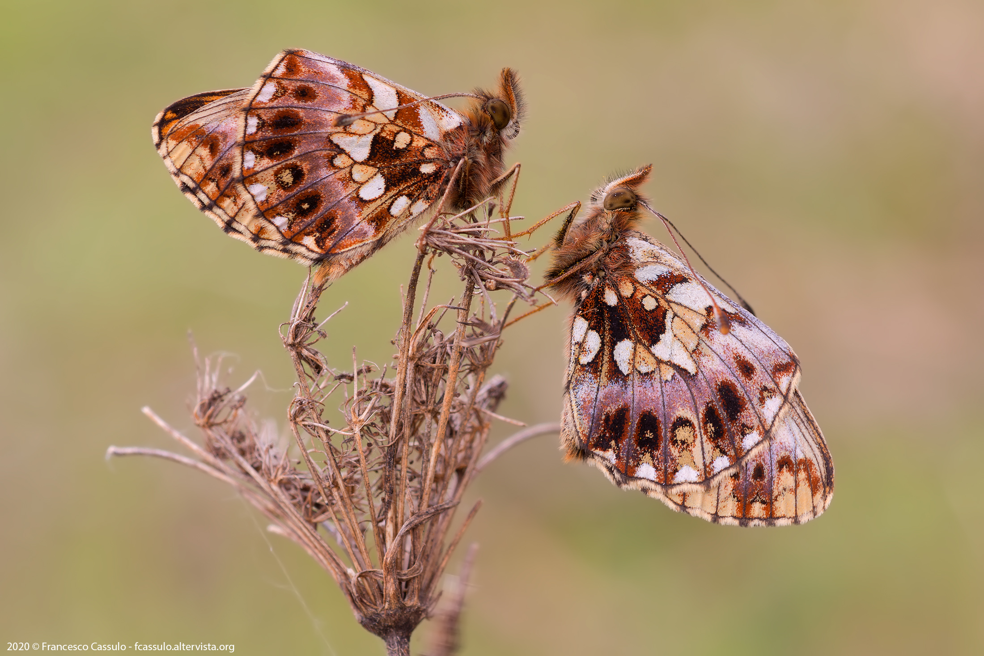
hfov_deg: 22.6
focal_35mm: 90
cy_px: 328
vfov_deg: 15.2
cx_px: 492
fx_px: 2460
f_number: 10
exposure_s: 1.6
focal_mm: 60
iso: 100
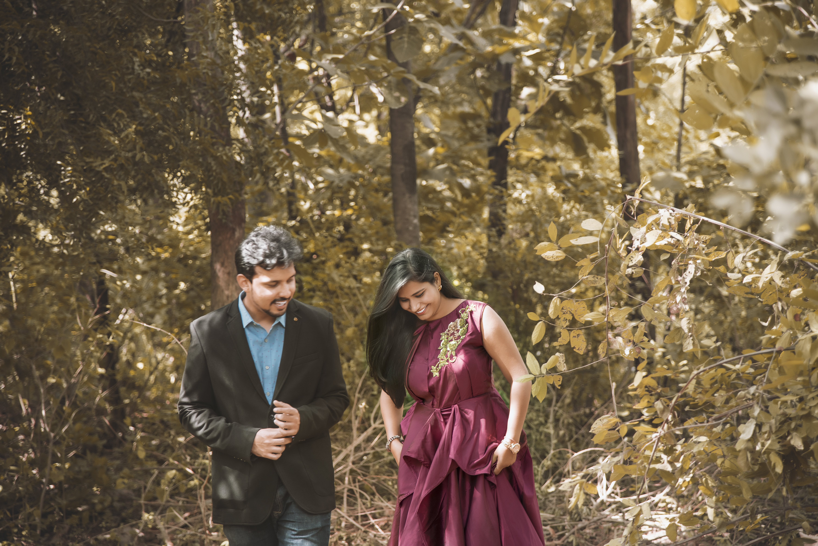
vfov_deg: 13.1
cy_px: 273
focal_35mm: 105
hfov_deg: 19.4
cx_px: 409
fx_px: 2387
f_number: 4
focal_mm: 105
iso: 500
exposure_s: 1/160
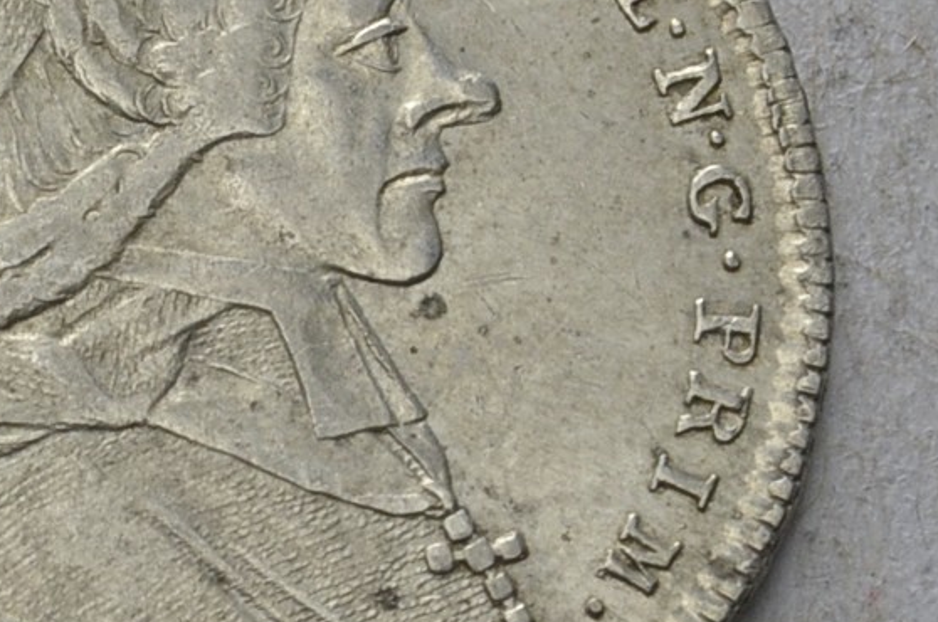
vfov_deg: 4.3
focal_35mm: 318
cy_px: 859
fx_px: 8271
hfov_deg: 6.3
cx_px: -1074
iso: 400
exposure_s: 1/250
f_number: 14
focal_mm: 48
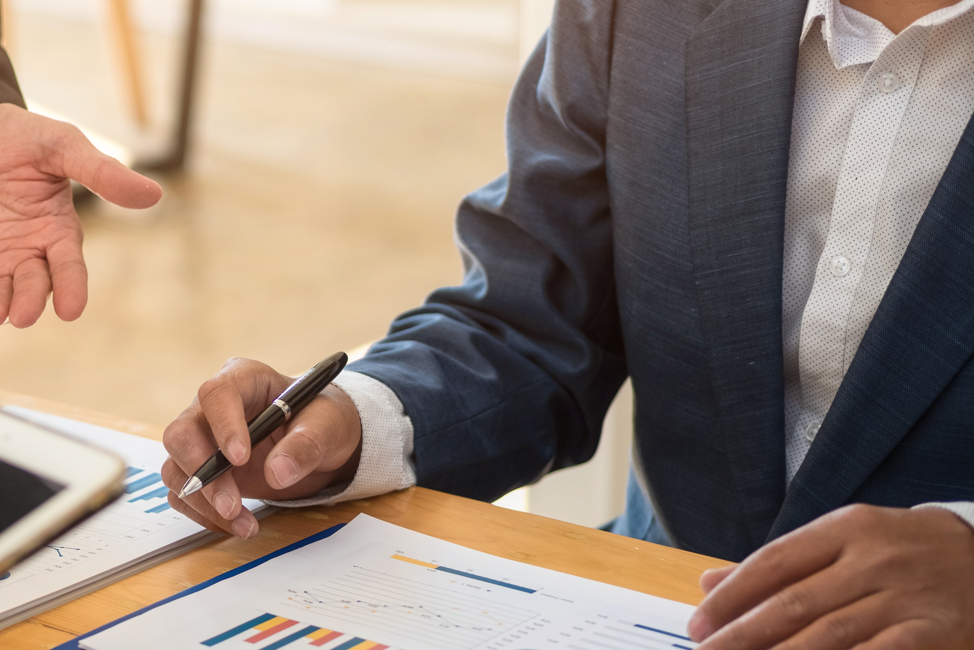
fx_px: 3329
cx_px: 111
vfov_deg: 11.1
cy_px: 443
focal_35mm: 123
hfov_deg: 16.4
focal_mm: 60
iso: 250
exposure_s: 1/200
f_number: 3.2
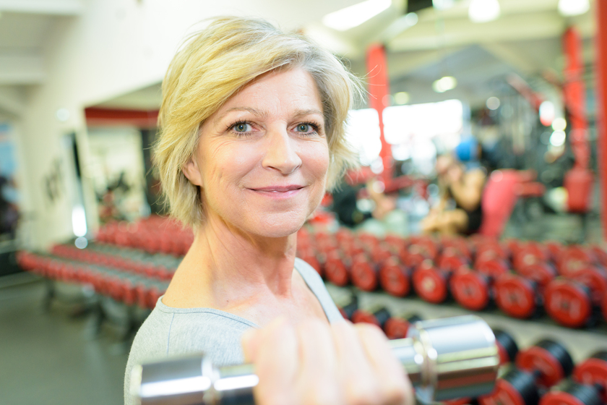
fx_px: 590
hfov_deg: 54.4
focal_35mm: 35
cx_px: 304
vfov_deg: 37.9
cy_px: 202
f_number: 2.8
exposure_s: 1/100
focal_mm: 35
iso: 800
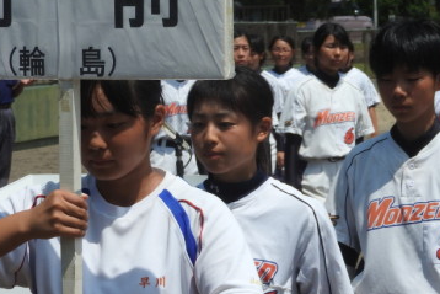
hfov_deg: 9.4
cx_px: 331
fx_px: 2665
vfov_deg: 6.3
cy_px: 151
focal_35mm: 218
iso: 100
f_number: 5
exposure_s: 1/1250
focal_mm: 22.4
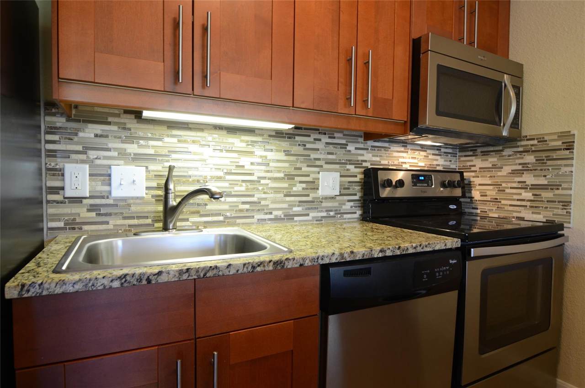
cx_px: 292
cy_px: 194
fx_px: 316
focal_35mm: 20
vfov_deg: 63.0
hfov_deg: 85.5
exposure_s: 1/4
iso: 400
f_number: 8
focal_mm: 13
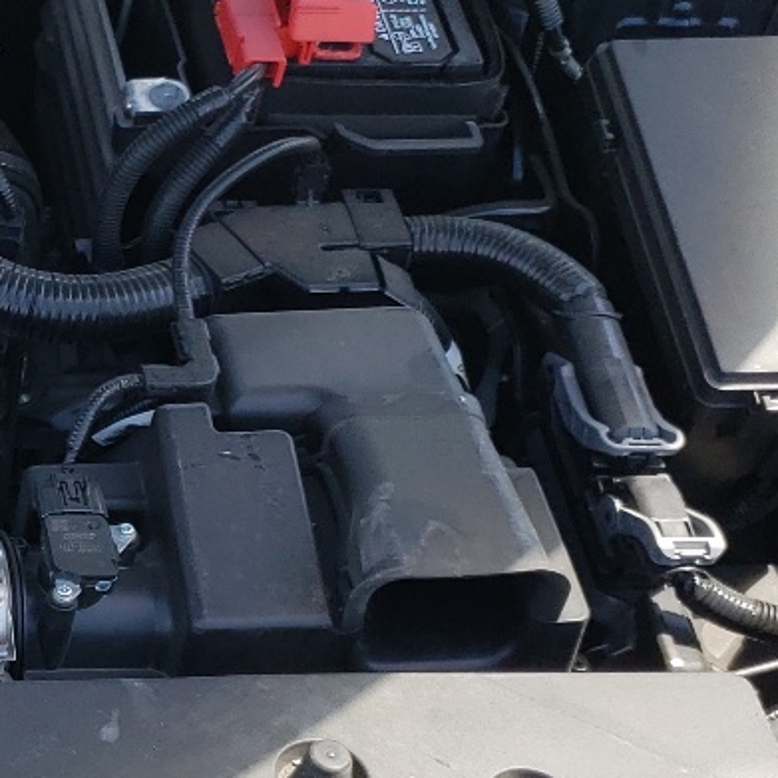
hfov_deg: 16.6
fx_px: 2390
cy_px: 567
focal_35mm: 94
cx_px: -434
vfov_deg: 18.4
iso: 50
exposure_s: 1/667
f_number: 1.5
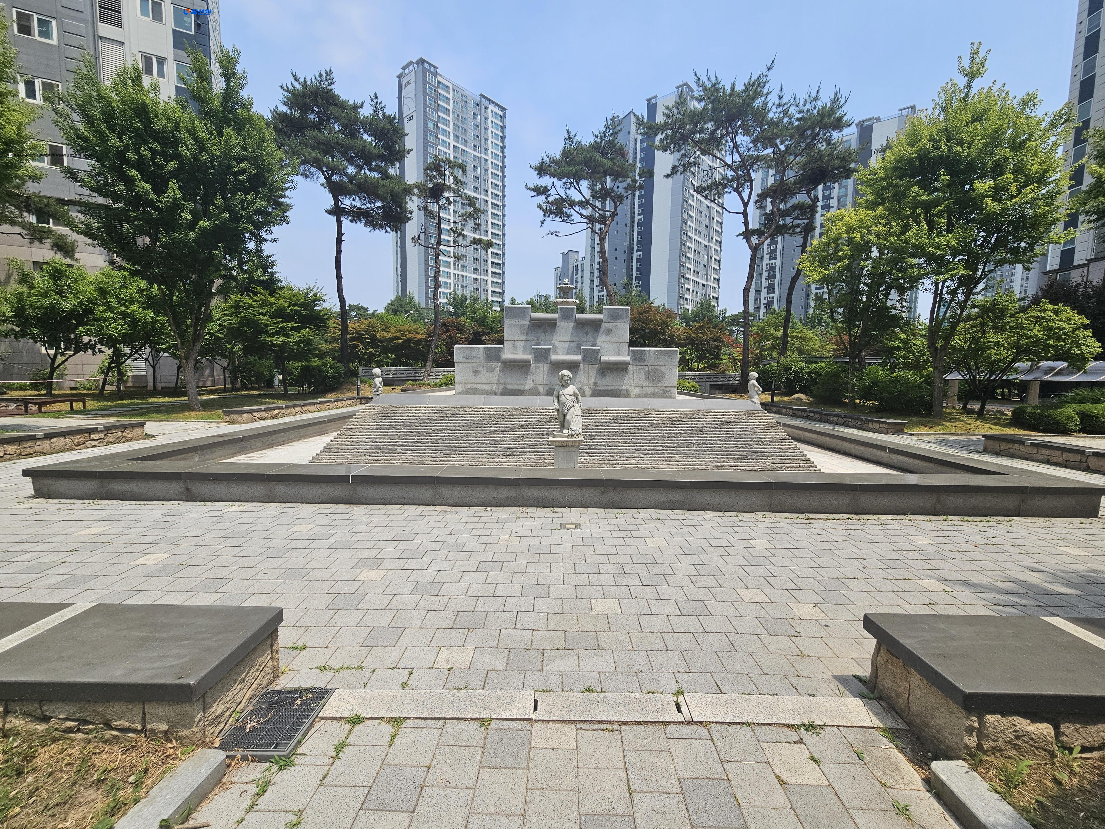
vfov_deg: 89.9
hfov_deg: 106.2
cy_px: 414
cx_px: 552
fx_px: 415
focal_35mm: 13
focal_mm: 2.2
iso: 50
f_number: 2.2
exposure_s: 1/2775
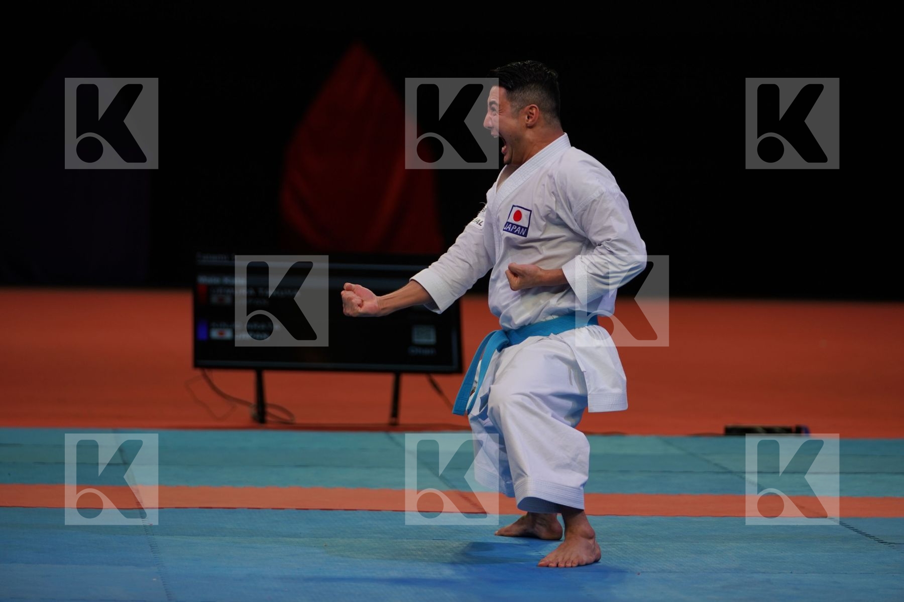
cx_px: 452
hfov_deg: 10.3
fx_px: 4997
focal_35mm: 199
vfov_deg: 6.9
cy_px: 301
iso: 400
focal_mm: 199
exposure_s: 1/500
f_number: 4
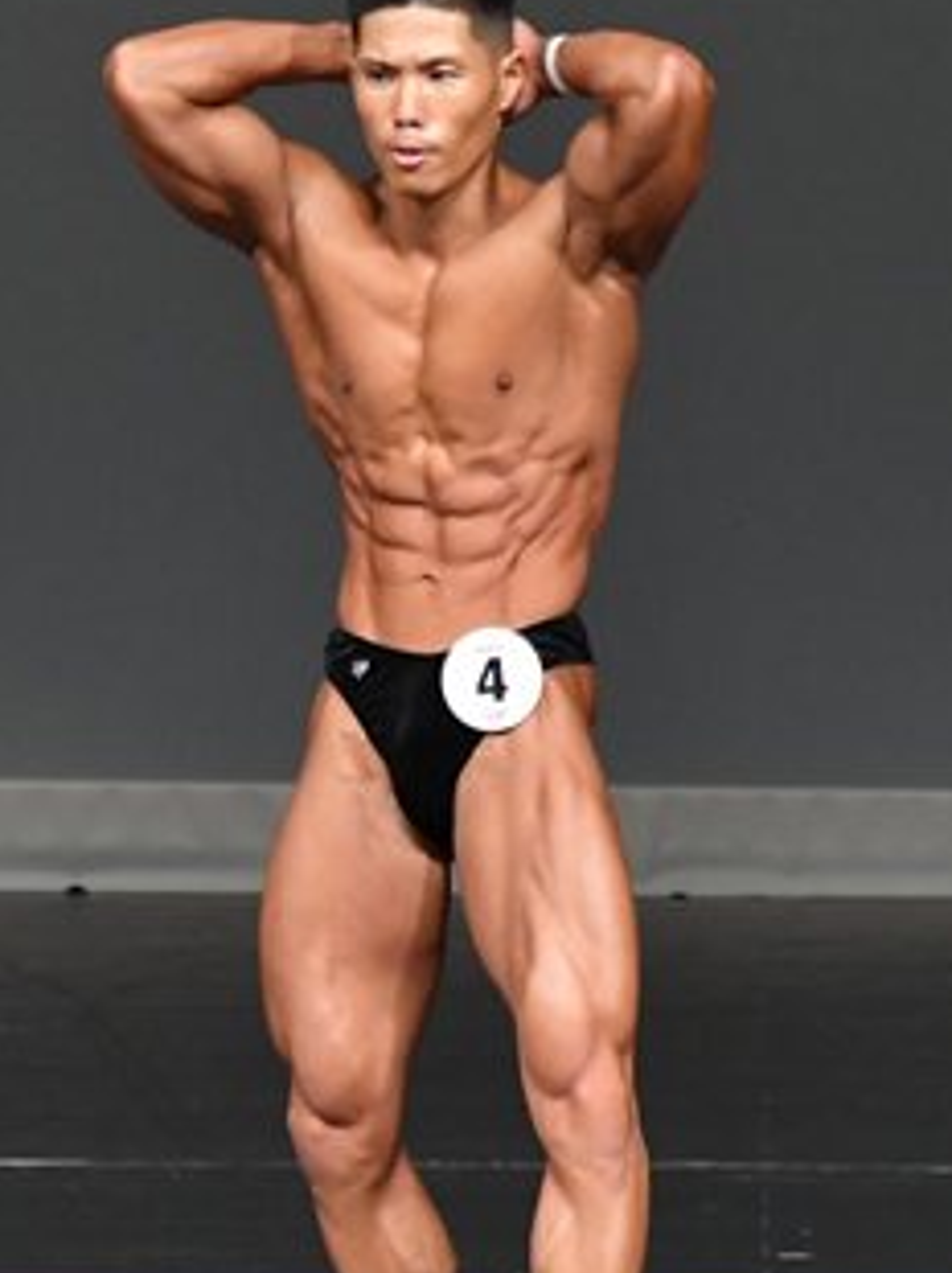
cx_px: 306
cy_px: 669
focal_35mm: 757
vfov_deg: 2.6
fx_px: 27797
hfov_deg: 2.0
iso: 4000
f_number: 5.6
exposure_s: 1/400
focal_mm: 210
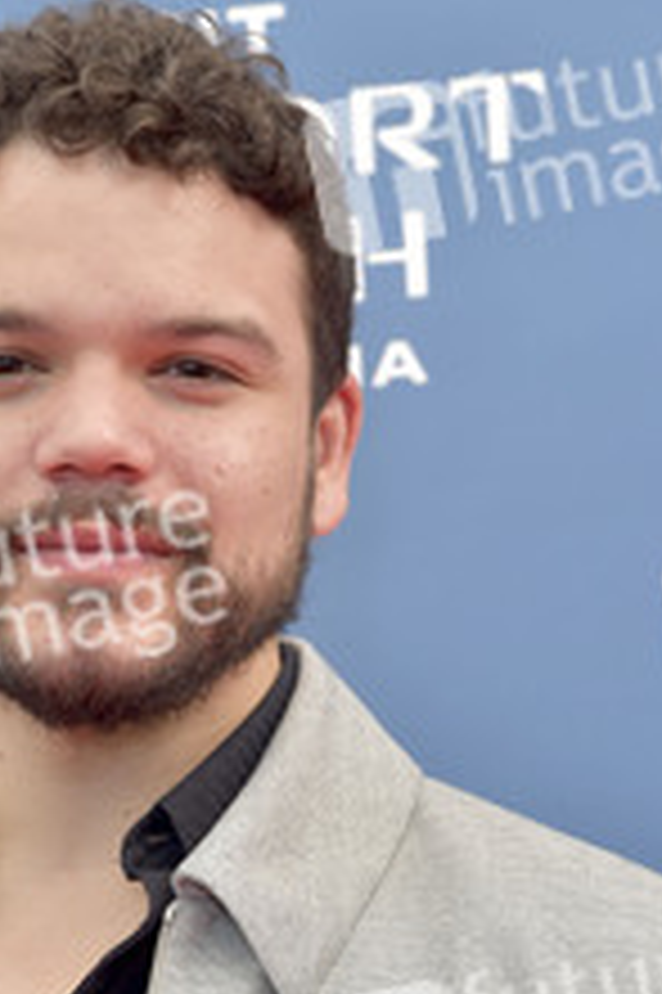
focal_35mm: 181
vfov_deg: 11.3
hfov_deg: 7.6
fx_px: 5000
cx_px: 128
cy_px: 823
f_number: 6.3
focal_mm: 100
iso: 250
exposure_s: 1/250
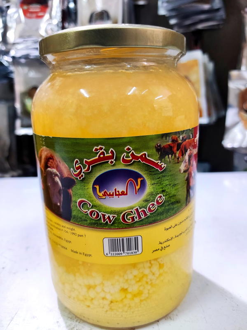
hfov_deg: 54.9
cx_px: 124
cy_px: 165
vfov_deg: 69.4
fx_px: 238
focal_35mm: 25
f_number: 1.79
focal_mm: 4.71
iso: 380
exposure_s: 1/50
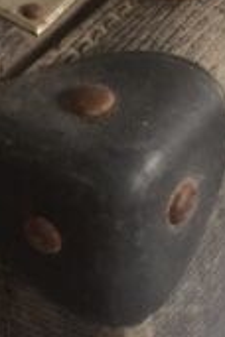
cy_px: 132
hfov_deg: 12.1
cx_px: 156
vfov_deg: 18.1
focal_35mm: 113
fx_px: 1059
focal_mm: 4.15
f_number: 2.2
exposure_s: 1/33
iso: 40
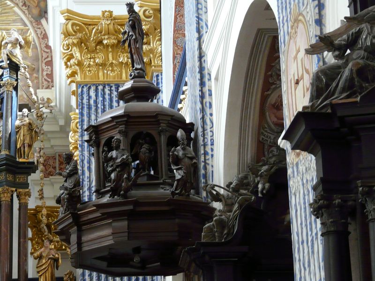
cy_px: 140
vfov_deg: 14.2
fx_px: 1127
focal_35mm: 104
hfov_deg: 18.9
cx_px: 188
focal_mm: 17
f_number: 3.6
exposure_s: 1/10
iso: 400
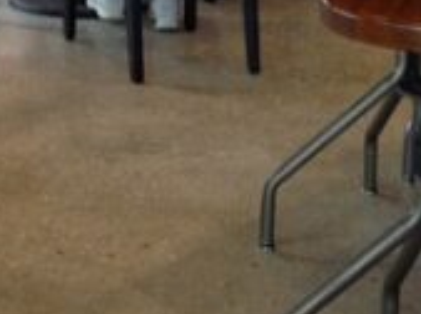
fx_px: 1796
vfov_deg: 9.4
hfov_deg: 13.3
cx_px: 92
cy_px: -275
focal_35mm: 148
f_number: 2.4
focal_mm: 3.3
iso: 32
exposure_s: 1/40
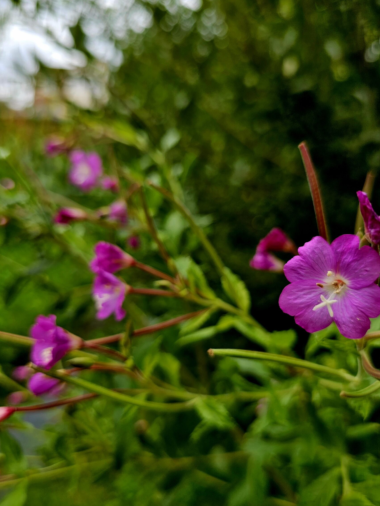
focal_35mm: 26
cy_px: 257
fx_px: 381
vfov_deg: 67.3
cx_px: 189
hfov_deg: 53.1
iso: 10
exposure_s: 1/196
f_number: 1.7
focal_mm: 6.3
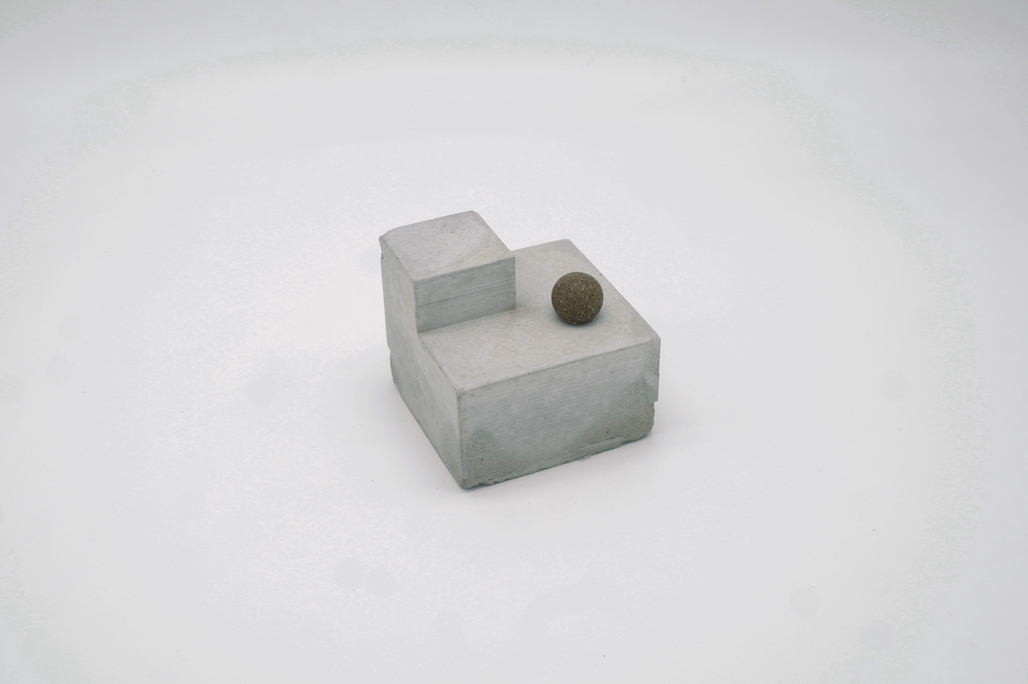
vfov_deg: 29.2
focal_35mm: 46
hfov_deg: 42.8
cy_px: 342
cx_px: 514
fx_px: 1313
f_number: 4.5
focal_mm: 30
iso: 100
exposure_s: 1/350
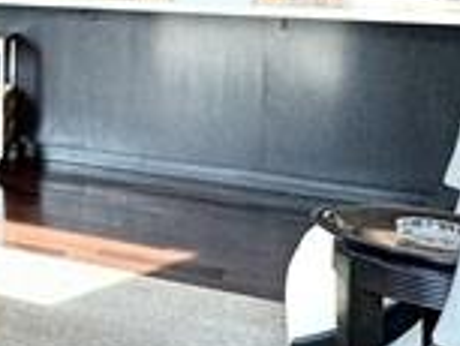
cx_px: -427
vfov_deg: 19.2
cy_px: -57
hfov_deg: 18.7
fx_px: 971
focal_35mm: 73
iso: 125
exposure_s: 1/100
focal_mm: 2.22
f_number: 2.2
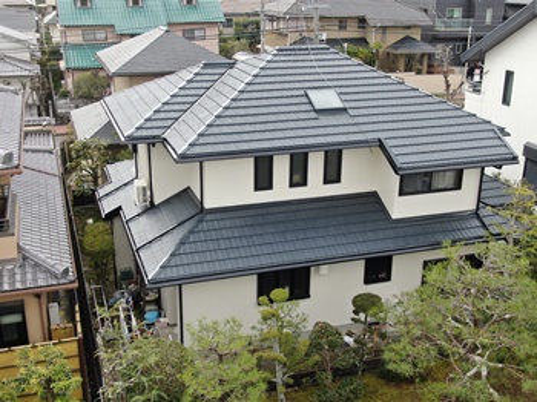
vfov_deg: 35.1
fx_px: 636
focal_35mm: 41
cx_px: 268
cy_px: 201
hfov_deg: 45.8
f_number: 3.5
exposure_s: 1/200
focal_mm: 7.07
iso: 100
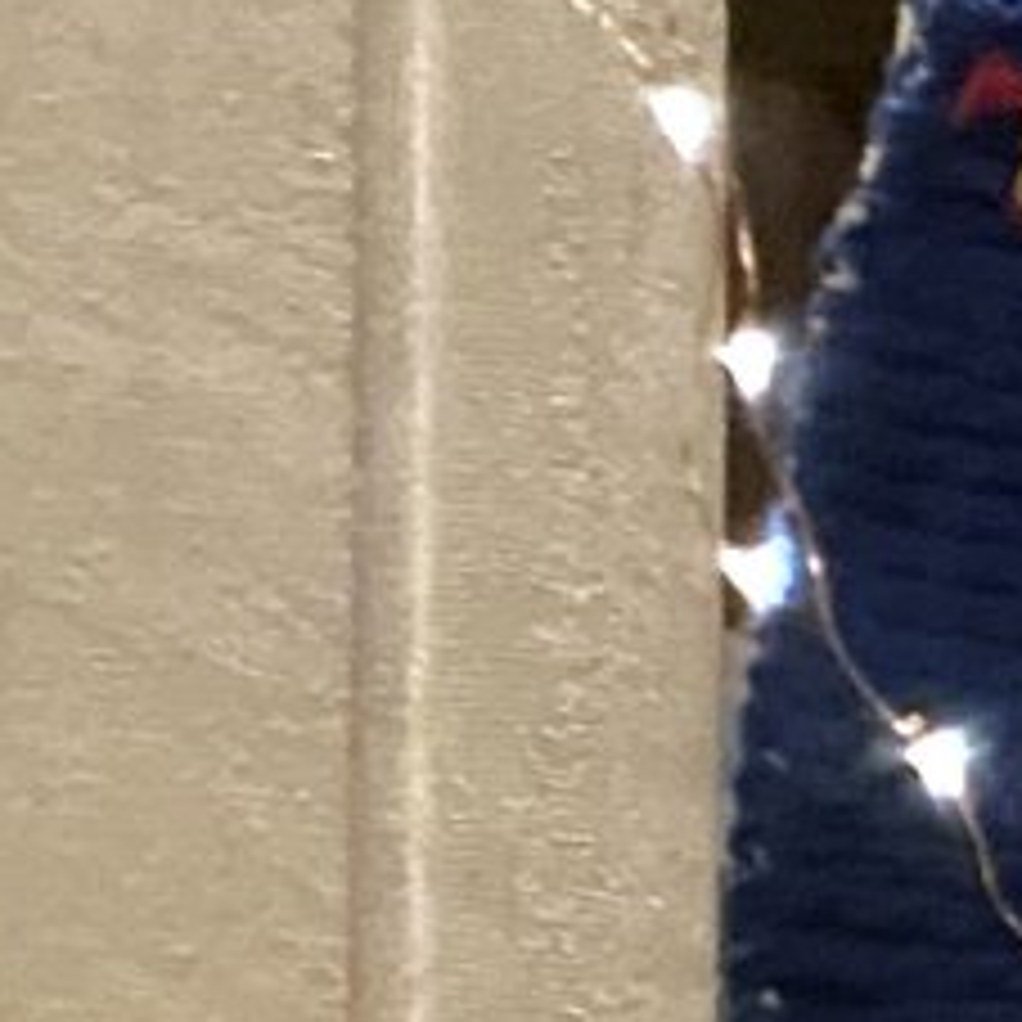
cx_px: 4493
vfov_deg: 8.1
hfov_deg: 6.4
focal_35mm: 207
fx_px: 6914
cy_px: 1900
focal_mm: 4.25
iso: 800
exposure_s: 1/25
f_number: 1.8
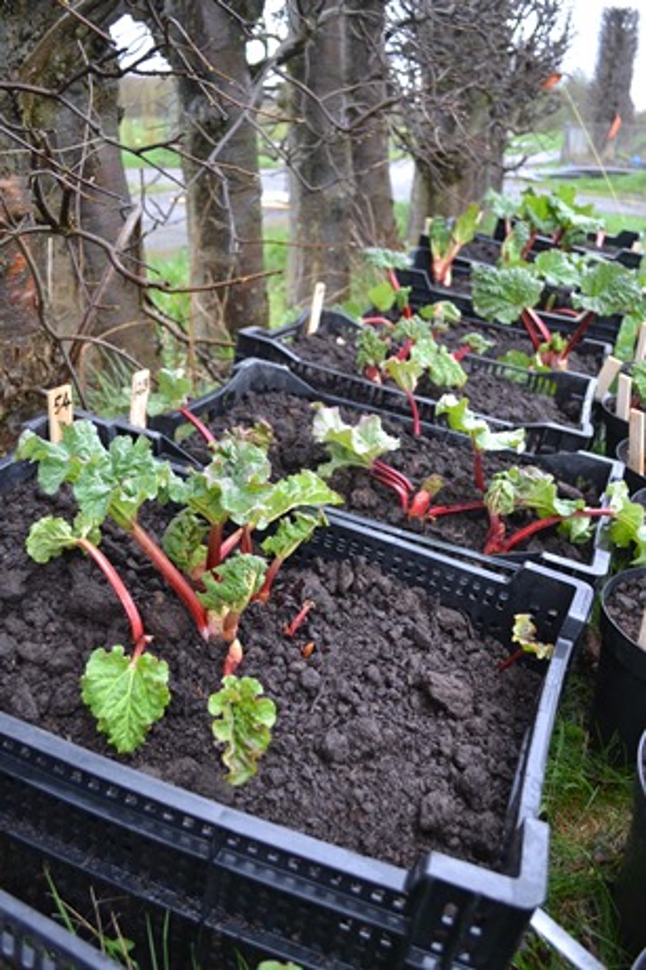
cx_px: 323
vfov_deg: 61.9
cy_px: 485
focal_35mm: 30
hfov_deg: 43.6
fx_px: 808
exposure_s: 1/60
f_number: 4
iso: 400
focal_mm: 20
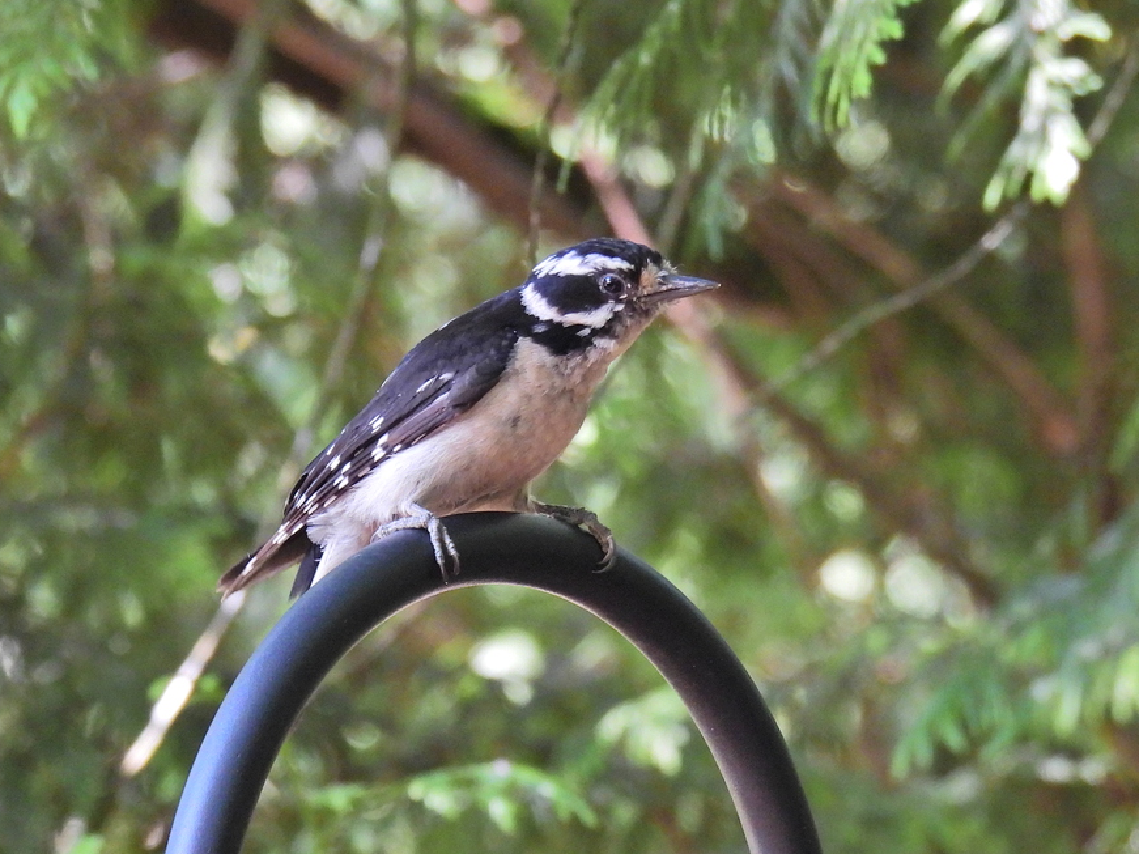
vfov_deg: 2.5
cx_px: 435
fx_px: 19345
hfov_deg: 3.4
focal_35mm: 588
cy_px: 500
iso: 500
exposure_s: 1/60
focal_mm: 71.4
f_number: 5
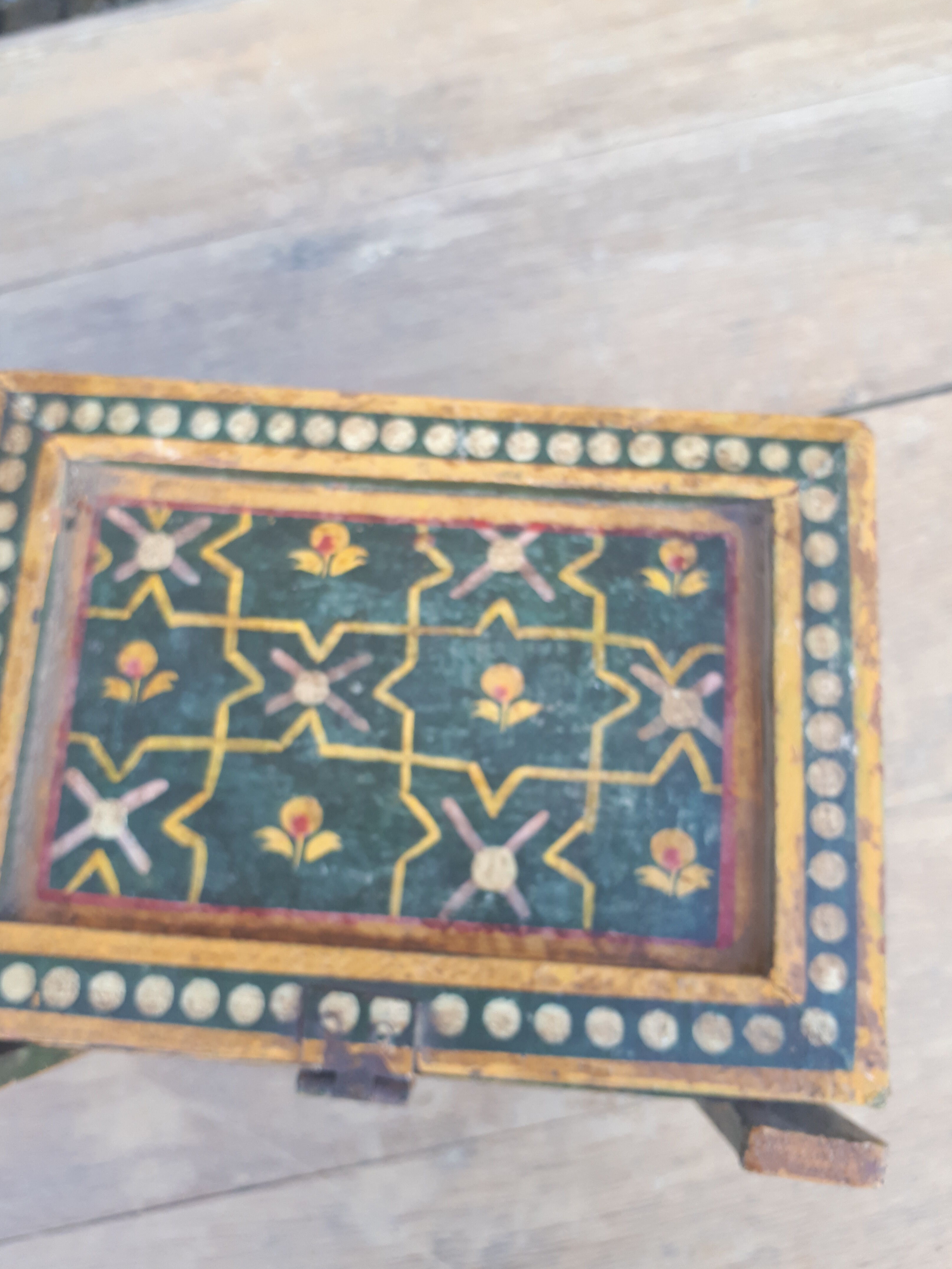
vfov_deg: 61.7
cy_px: 626
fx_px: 1063
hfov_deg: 48.2
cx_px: 444
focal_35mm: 29
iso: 64
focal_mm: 3.6
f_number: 1.9
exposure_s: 1/100
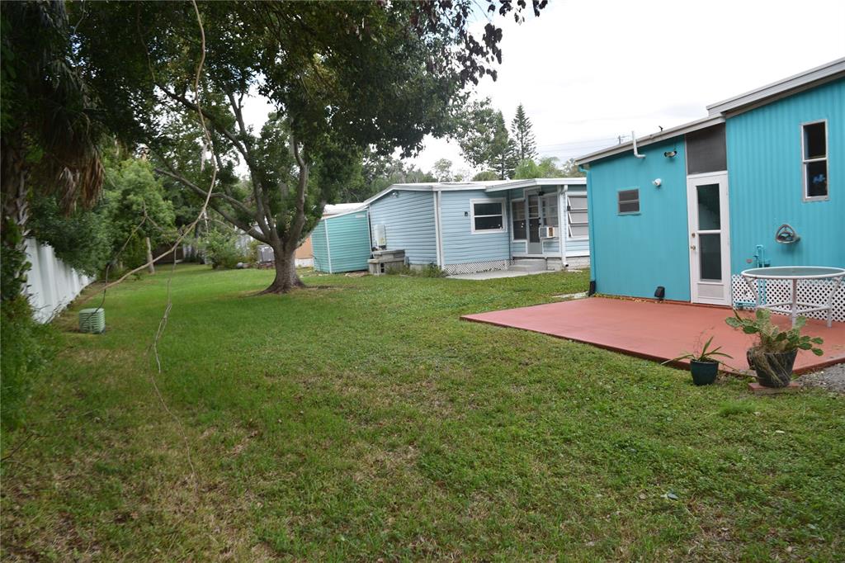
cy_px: 282
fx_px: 634
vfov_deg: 47.9
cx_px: 422
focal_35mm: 27
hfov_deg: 67.4
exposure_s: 1/160
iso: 100
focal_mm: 18
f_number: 6.3
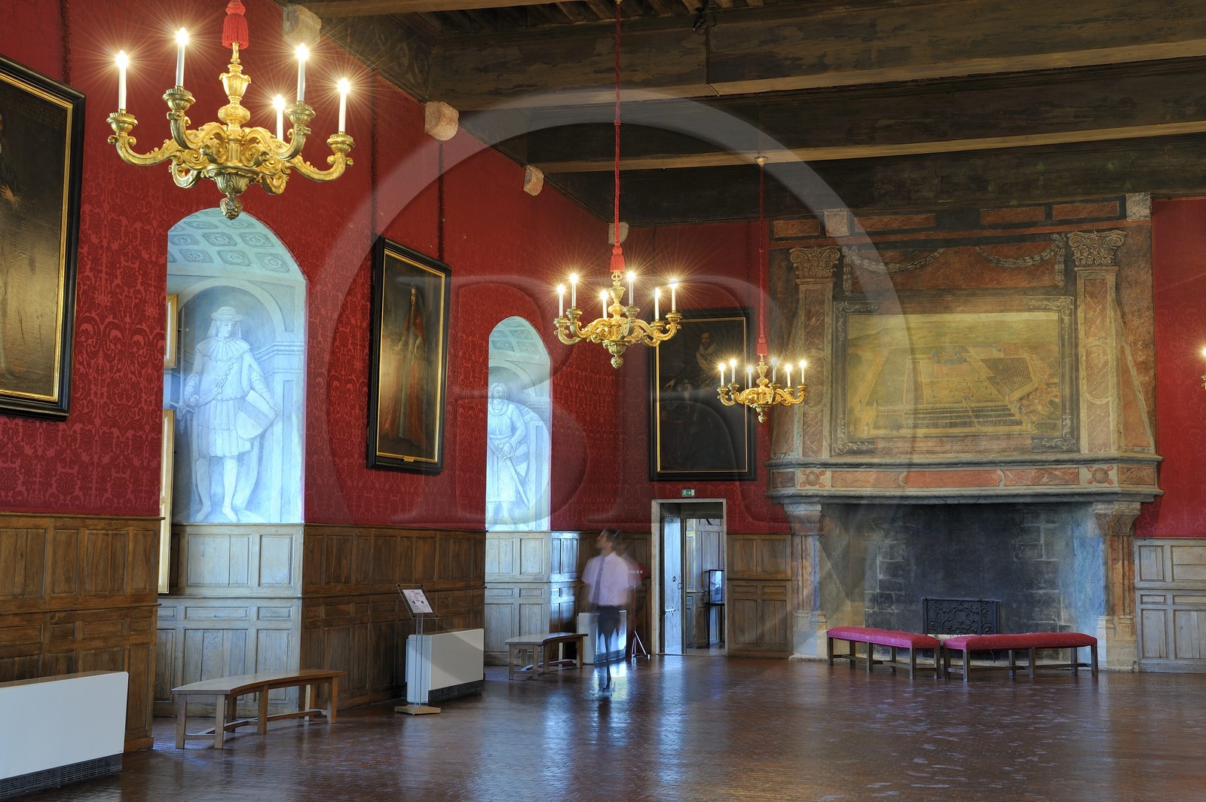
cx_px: 603
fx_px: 1674
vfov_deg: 26.9
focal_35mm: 50
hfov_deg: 39.6
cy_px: 401
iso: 200
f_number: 10
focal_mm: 50
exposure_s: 1.6
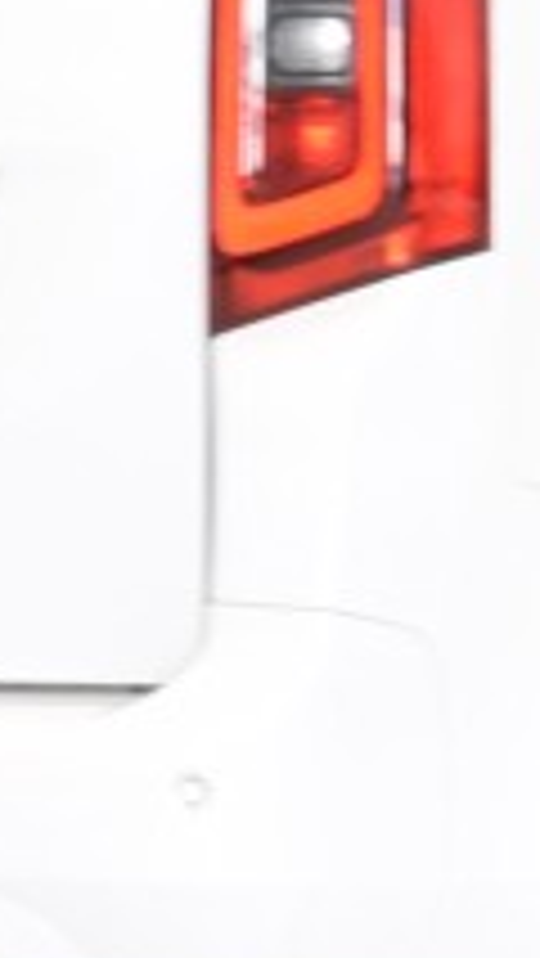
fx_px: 13526
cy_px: -189
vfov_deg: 4.0
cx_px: 824
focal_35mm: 532
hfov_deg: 2.3
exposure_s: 1/2.5
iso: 100
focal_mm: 48
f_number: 10
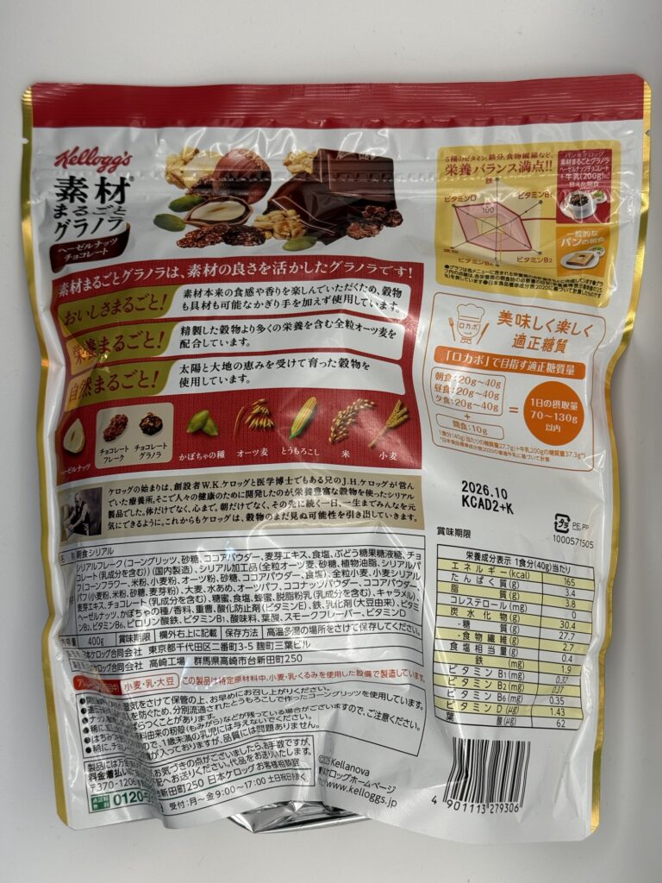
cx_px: 331
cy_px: 442
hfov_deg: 30.3
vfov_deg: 39.7
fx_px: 1224
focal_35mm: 48
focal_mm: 6.76
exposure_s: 1/189
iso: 64
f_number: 1.78
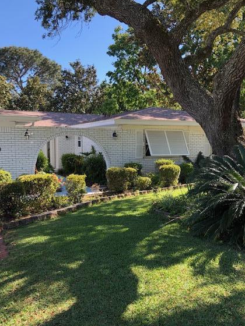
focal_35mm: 32
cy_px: 168
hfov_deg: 44.1
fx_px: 302
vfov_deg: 56.8
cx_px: 131
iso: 20
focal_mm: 3.99
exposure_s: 1/249
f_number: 1.8
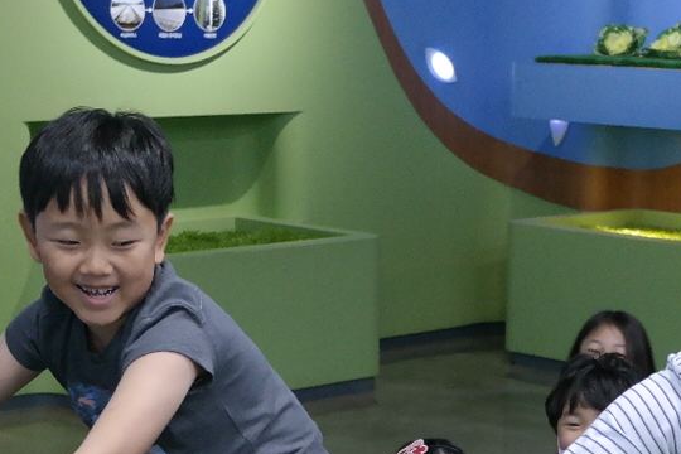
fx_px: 1816
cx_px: 515
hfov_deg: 21.1
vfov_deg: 13.9
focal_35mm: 96
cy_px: 501
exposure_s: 1/40
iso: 800
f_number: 3.5
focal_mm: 20
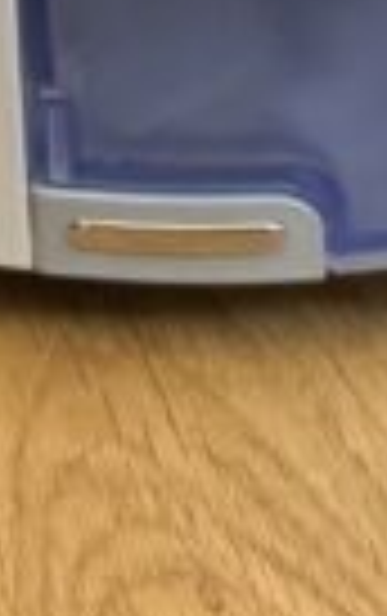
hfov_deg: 6.9
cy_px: -576
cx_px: 68
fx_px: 3196
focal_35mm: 190
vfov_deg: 10.2
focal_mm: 6.76
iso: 200
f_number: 1.78
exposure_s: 1/100
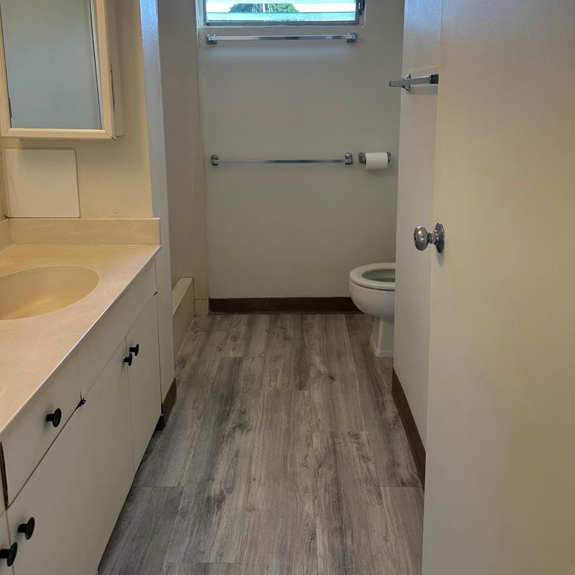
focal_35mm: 29
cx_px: 287
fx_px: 545
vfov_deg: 54.7
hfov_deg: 55.6
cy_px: 200
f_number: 1.78
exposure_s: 1/120
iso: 64
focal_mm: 6.86
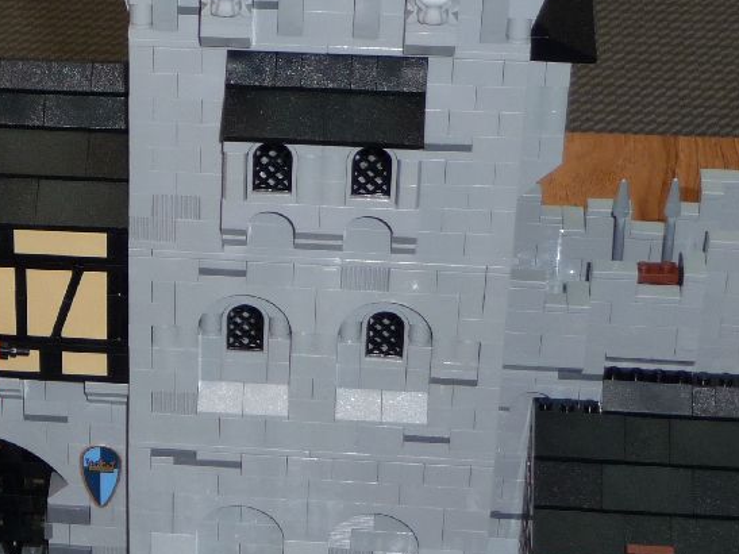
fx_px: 3095
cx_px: -35
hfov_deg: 13.4
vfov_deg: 10.2
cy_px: 216
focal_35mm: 145
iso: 100
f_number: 4.5
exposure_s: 1/30
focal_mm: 10.5
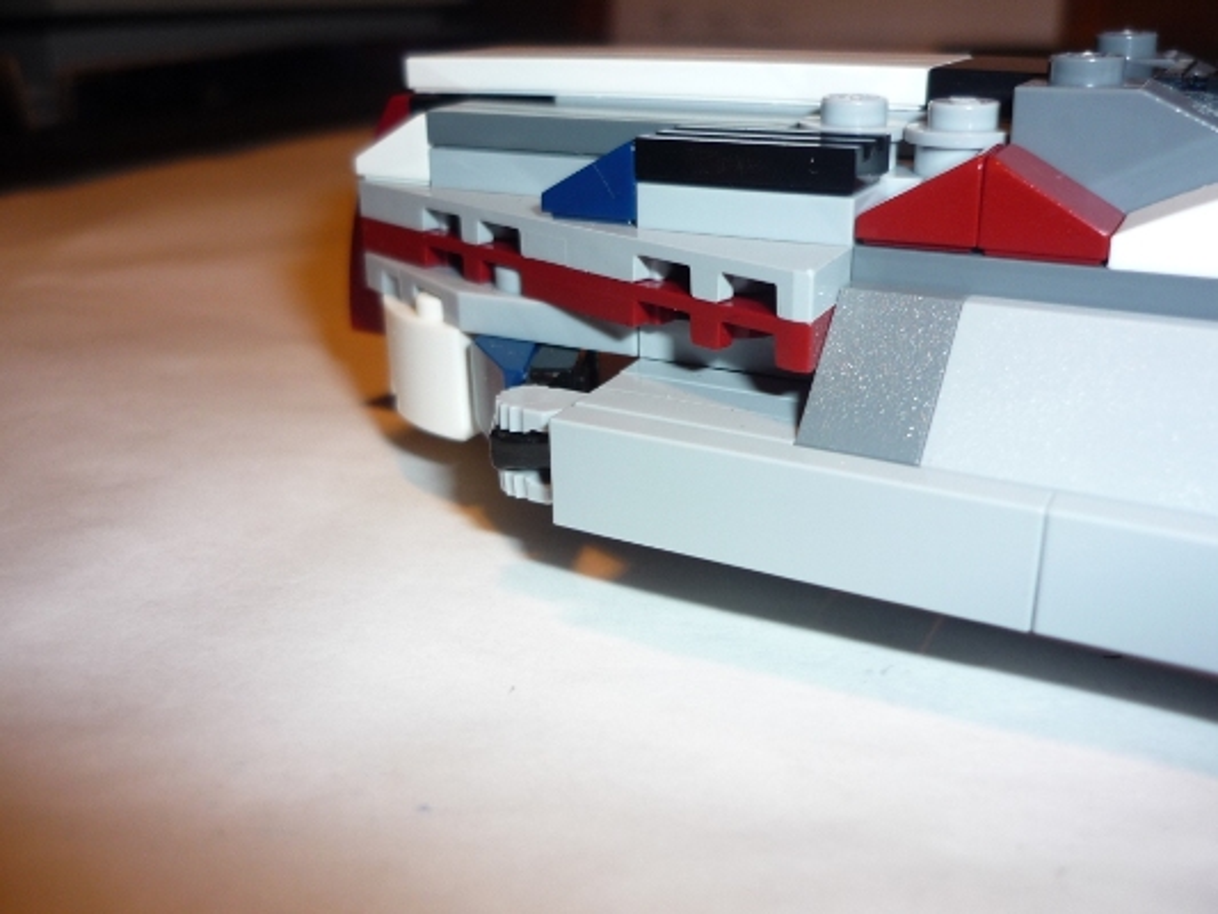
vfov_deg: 43.0
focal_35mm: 33
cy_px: 457
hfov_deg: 55.3
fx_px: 1161
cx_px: 609
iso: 100
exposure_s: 1/30
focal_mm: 5.5
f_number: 2.8
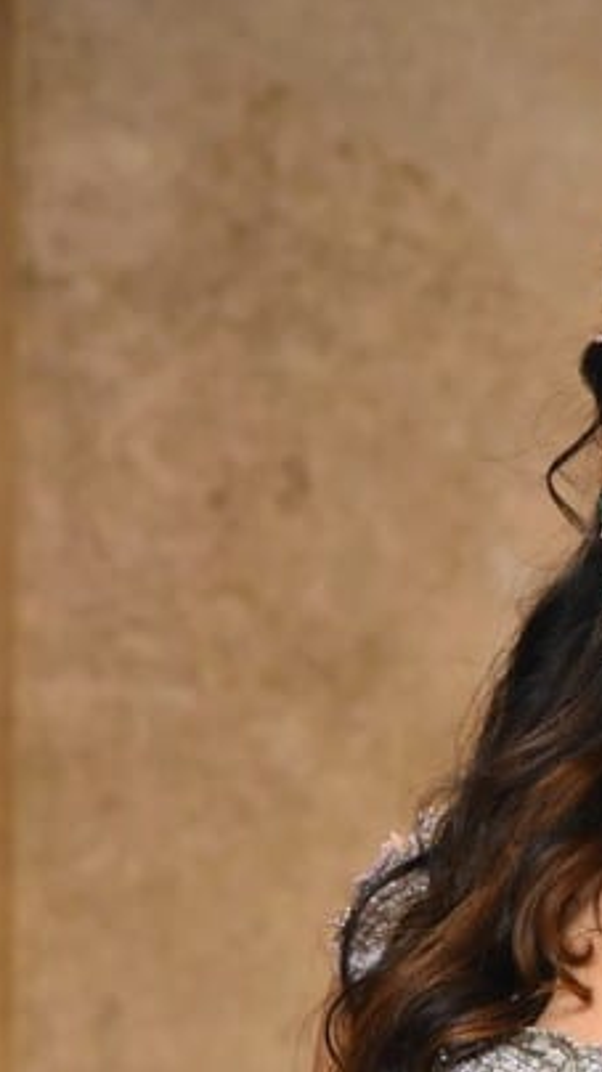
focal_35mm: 244
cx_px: 705
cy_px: 1183
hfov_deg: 5.0
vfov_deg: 8.8
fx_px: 6930
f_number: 5
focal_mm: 98
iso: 3200
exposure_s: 1/100
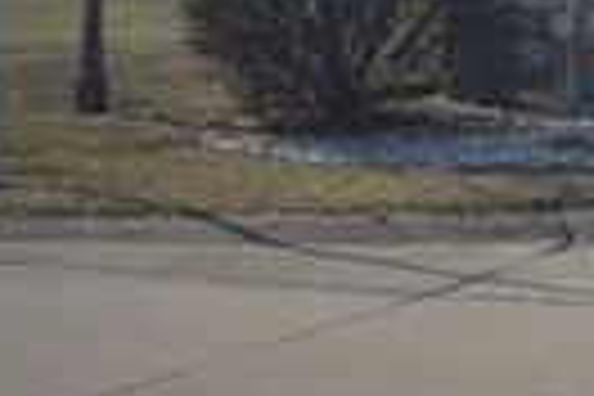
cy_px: -133
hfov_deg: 16.5
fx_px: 1881
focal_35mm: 114
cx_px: 864
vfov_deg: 11.7
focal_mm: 20
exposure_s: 1/125
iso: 110
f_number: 5.6
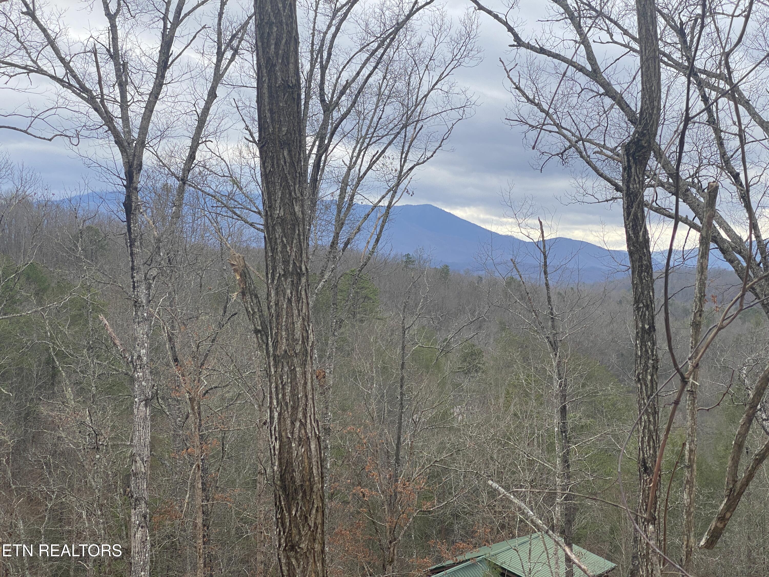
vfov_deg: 28.0
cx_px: 384
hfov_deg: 36.8
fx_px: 1155
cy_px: 288
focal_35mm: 52
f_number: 2
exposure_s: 1/716
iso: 20
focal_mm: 6
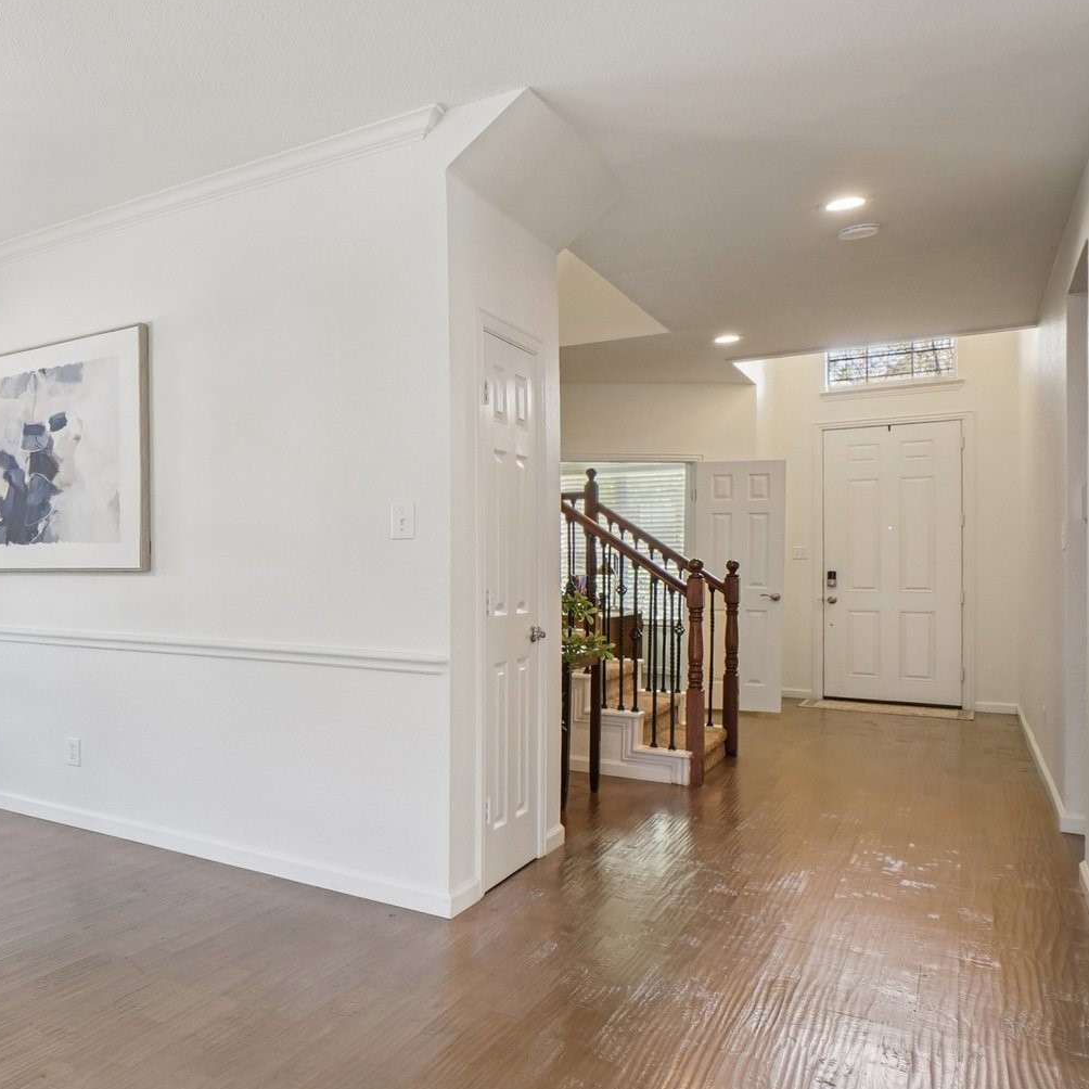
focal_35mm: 26
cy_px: 587
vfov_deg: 60.9
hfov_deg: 49.8
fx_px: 925
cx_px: 3
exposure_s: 1/20
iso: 400
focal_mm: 10
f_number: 8
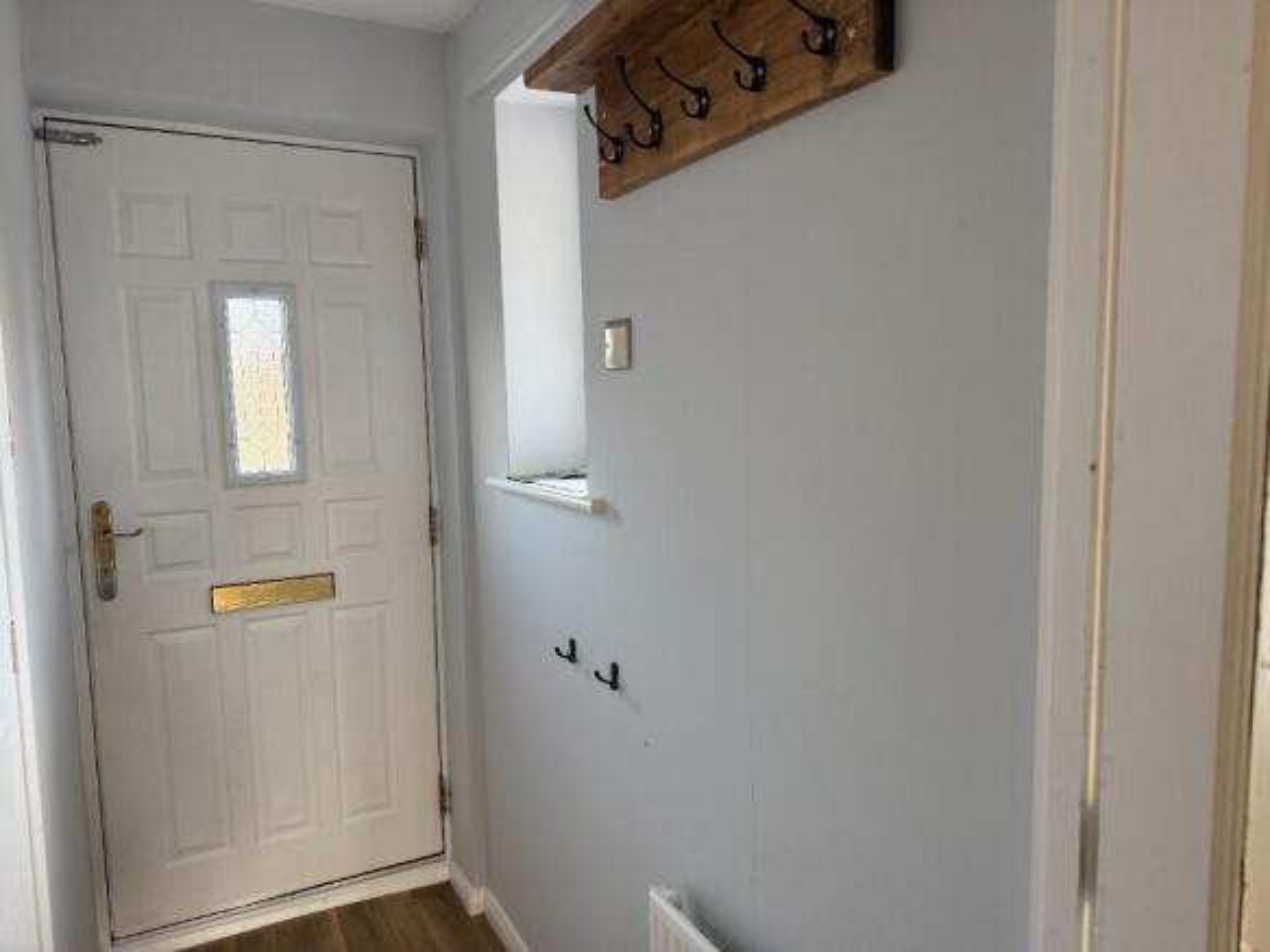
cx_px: 635
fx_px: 880
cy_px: 476
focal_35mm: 24
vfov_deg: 56.8
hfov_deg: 71.6
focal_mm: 6.76
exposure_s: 1/81
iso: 200
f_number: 1.78
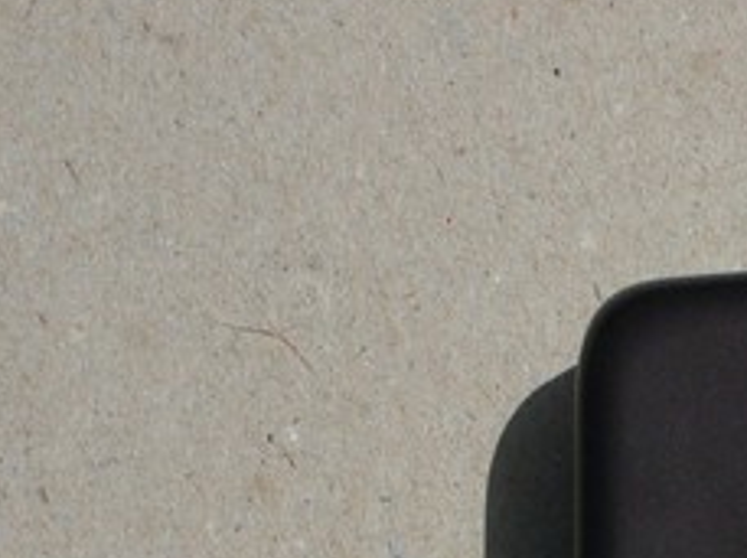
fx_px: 2564
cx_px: 926
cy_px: 933
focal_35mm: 119
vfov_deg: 11.7
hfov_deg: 15.9
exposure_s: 1/800
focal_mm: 6.3
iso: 80
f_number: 6.3
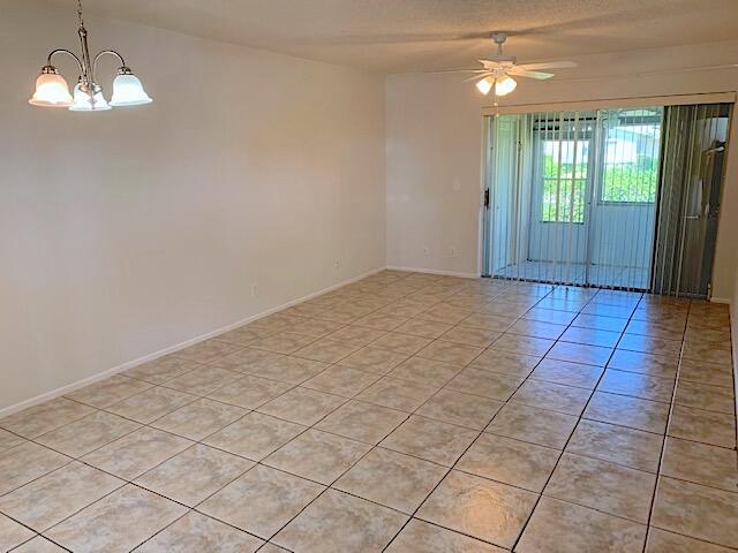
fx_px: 554
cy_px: 276
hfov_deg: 67.3
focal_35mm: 26
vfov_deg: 53.1
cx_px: 369
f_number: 1.8
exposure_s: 1/60
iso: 50
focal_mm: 4.25
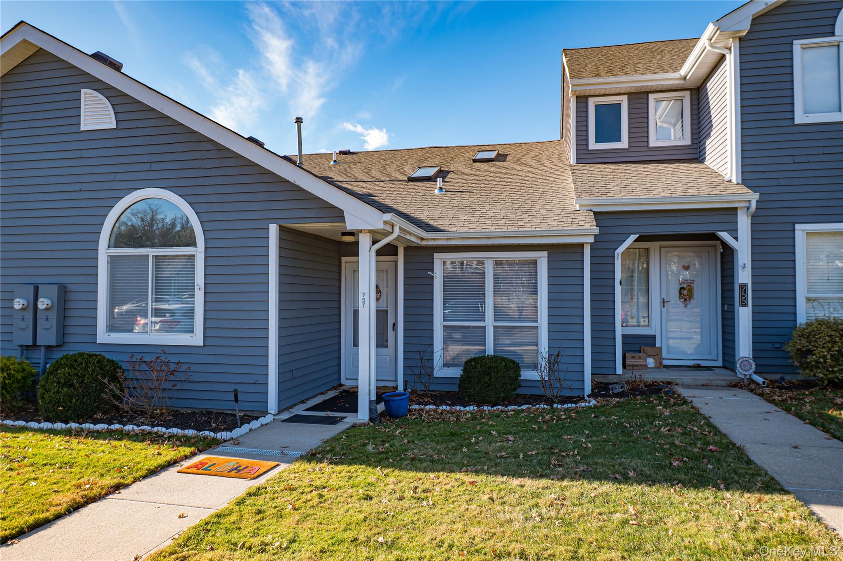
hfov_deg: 73.8
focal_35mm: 24
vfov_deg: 53.1
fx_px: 562
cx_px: 422
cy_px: 280
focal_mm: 24
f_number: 8
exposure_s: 1/250
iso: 400
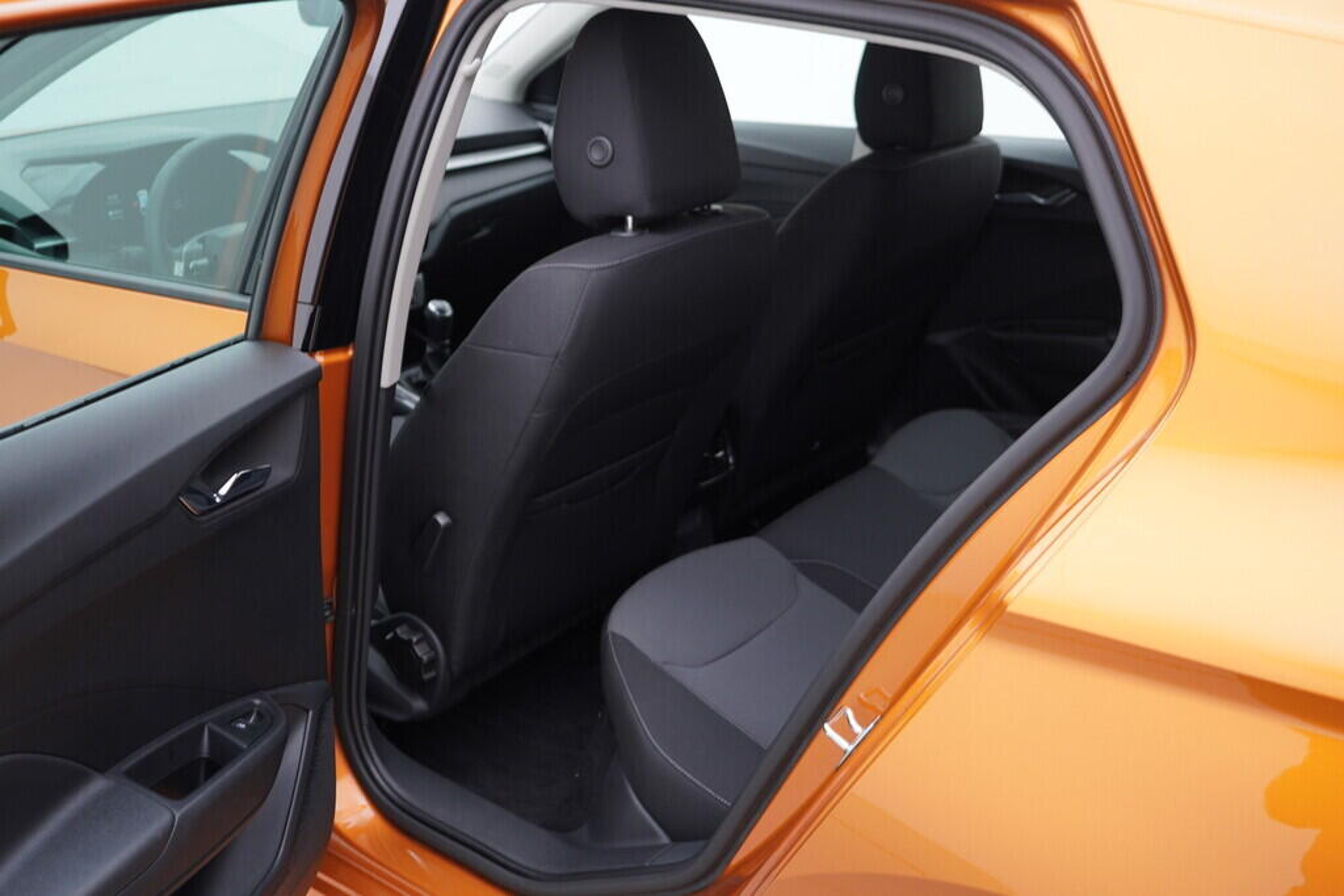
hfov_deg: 53.1
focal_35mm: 36
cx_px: 672
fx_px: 1344
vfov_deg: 36.9
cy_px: 448
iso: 125
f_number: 2.8
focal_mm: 24
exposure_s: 1/40
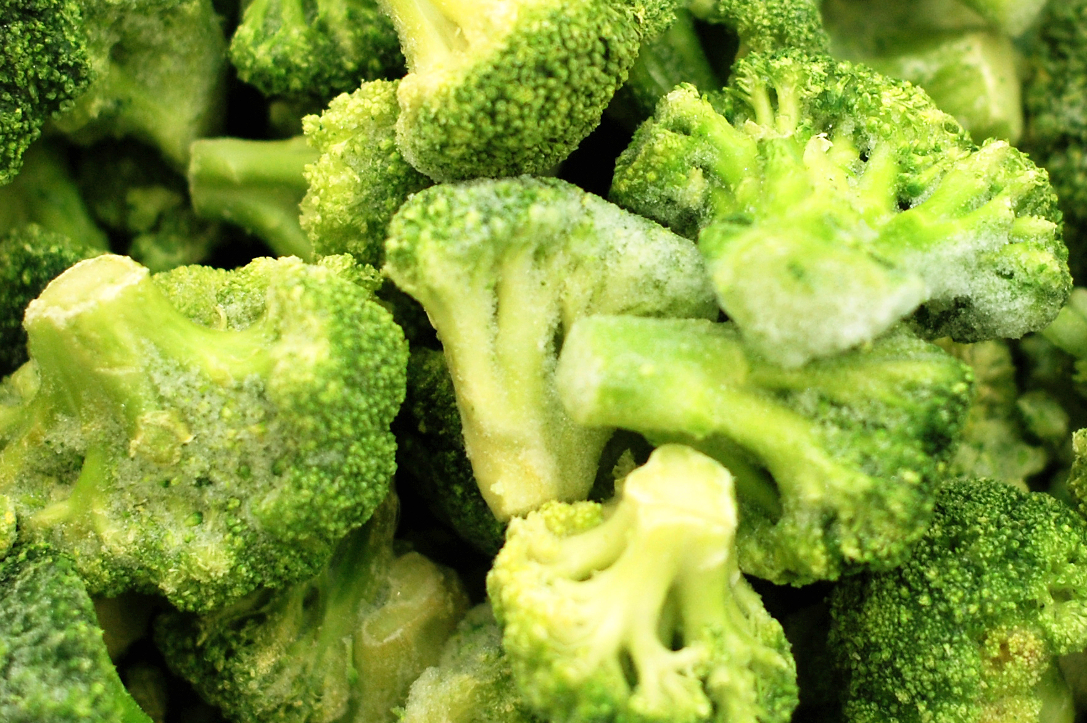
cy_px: 221
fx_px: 3862
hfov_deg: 16.0
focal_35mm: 128
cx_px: 660
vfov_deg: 10.7
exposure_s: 1/250
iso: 400
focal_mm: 50
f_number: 2.5
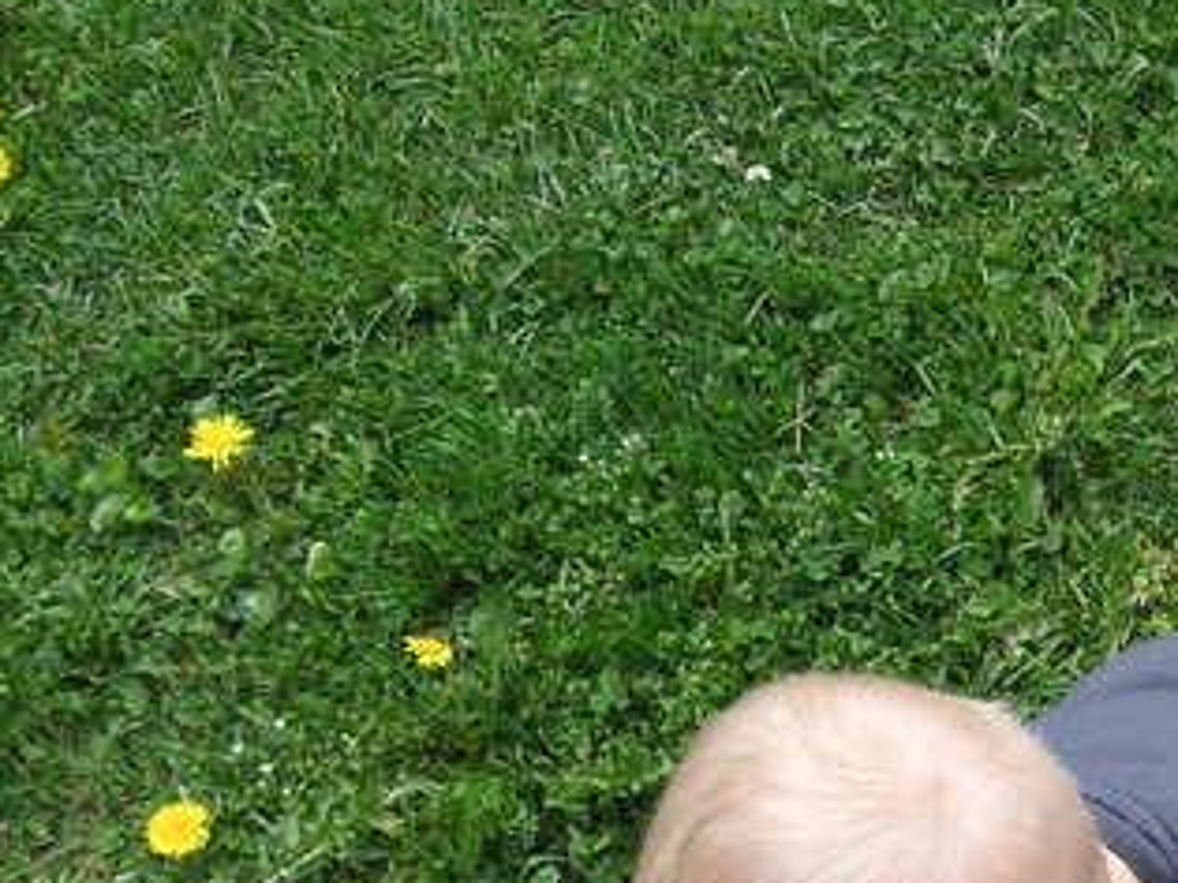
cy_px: 1044
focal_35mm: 94
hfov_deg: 20.7
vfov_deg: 15.2
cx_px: 898
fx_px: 3198
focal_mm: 6.1
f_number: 2.8
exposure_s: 1/750
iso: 50
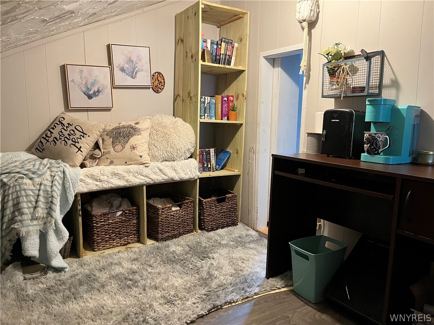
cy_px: 162
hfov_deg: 67.3
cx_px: 217
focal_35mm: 26
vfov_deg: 53.1
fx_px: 326
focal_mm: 5.1
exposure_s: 1/60
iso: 400
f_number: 1.6
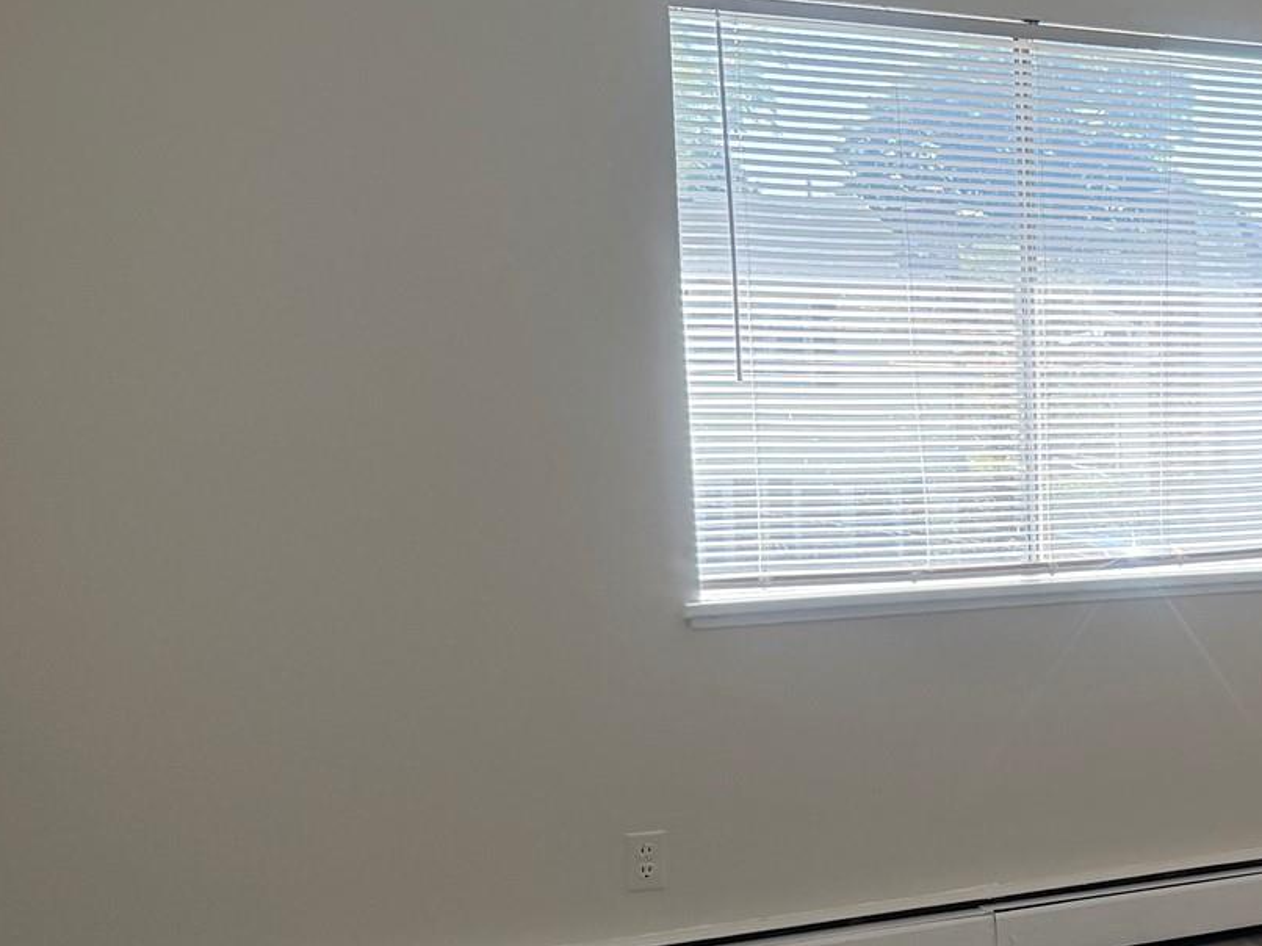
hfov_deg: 27.8
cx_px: 1509
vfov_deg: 23.9
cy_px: 647
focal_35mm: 61
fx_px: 2223
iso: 100
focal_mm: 6.76
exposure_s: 1/341
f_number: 1.78
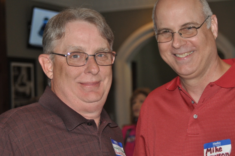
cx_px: 118
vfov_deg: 13.4
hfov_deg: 20.0
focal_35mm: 102
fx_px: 665
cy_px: 78
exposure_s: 1/60
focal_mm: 68
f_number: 5.3
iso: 800
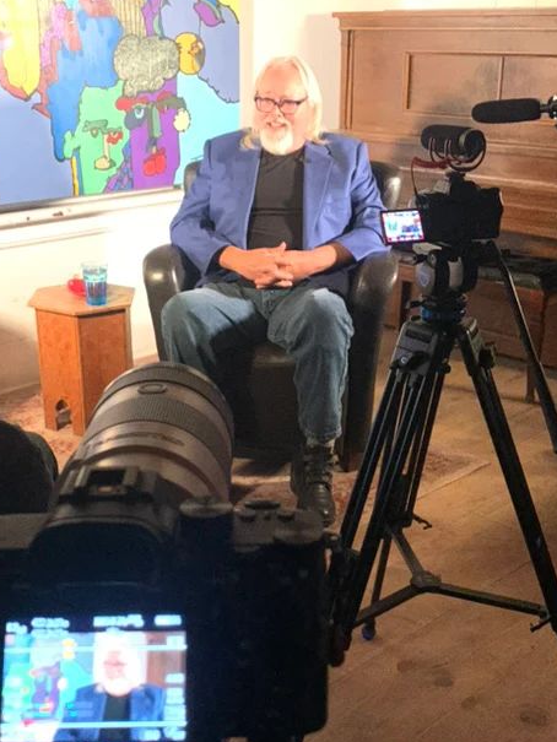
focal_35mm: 44
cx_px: 236
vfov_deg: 42.8
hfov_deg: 32.8
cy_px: 423
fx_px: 944
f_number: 1.8
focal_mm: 4.25
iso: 500
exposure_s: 1/30
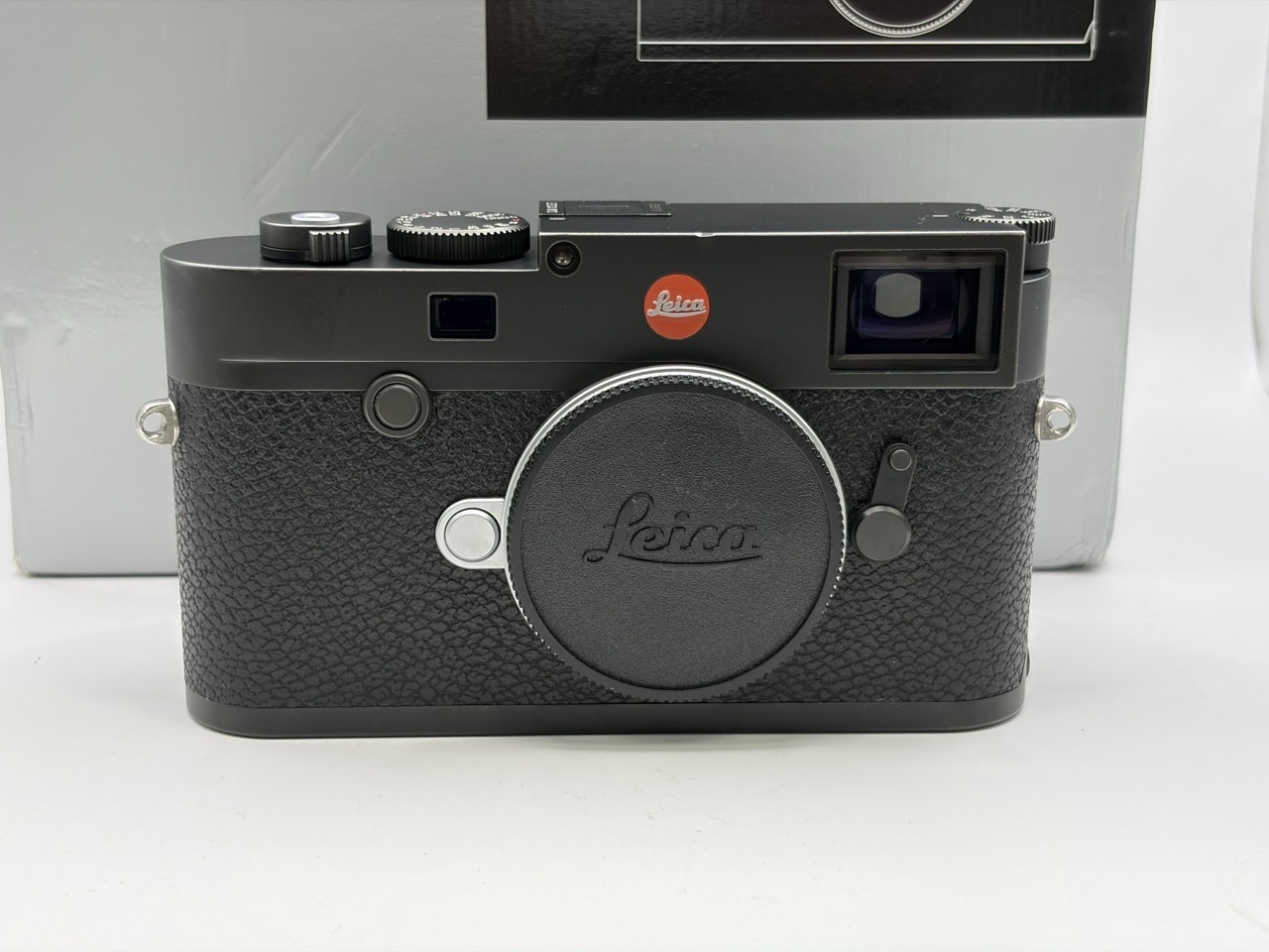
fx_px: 1906
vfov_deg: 28.0
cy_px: 476
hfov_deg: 36.8
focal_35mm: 52
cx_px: 634
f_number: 1.6
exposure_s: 1/100
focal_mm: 5.96
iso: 64
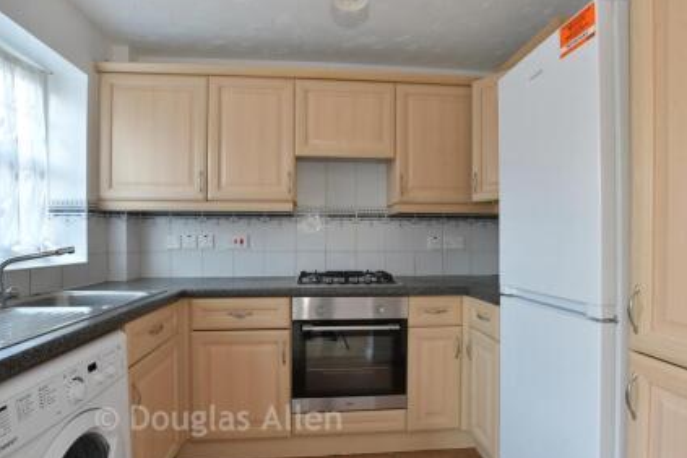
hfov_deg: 90.0
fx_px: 343
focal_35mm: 18
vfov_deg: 67.3
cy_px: 241
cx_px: 346
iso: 100
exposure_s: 1
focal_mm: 11
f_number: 8
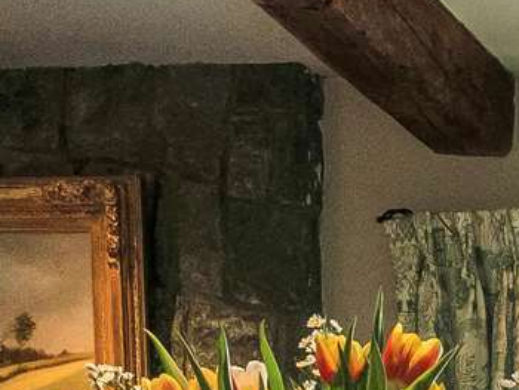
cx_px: 1222
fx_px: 2025
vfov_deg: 10.1
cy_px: 791
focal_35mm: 135
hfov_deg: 12.0
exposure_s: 1/90
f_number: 8
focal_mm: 16
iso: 800
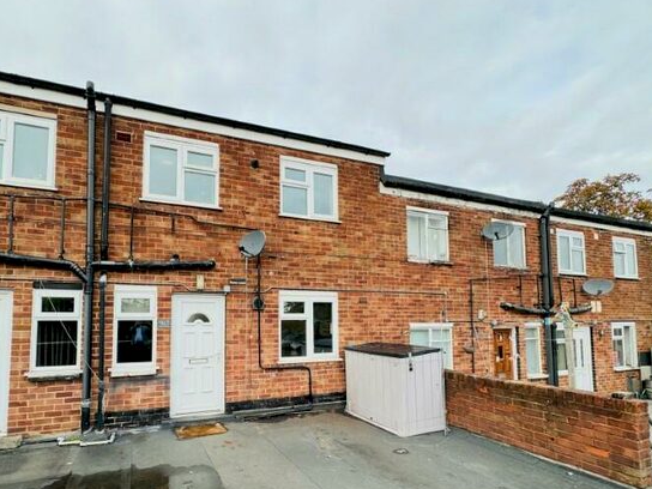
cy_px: 300
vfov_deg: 70.6
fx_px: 339
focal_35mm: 18
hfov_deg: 86.7
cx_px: 262
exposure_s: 1/368
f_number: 2.2
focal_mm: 2.22
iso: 40
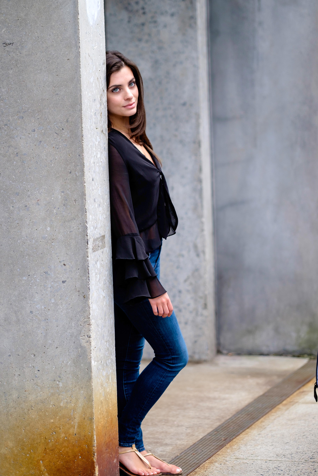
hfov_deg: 10.2
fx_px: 1789
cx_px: 159
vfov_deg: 15.2
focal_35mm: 135
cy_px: 238
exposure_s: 1/480
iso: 200
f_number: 2
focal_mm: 90
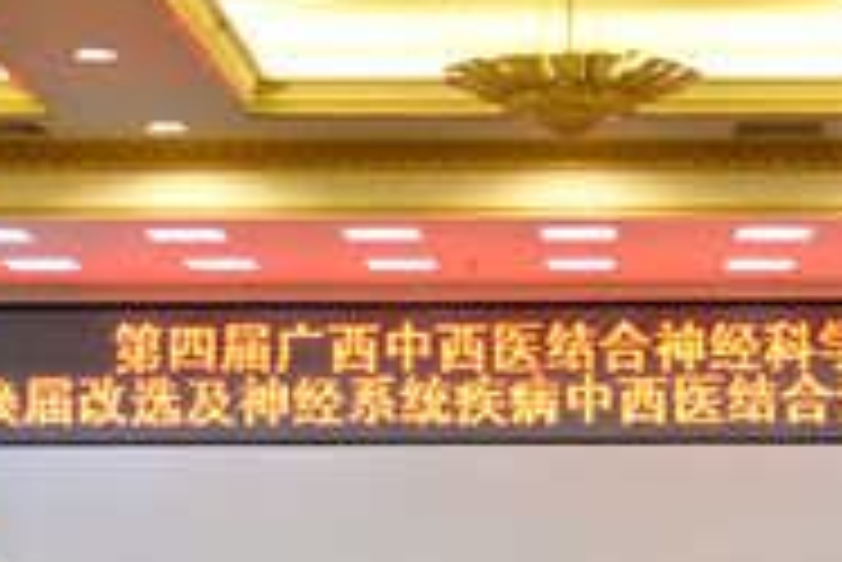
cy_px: 686
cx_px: 657
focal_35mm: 123
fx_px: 2879
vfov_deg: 11.0
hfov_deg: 16.5
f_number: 4
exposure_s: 1/60
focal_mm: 36
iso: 1000
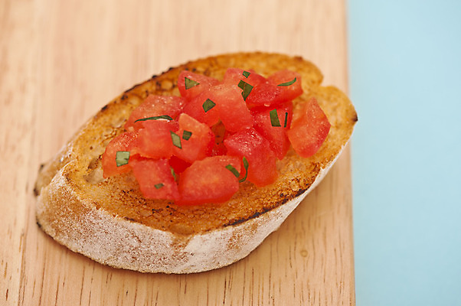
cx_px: 230
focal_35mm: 105
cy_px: 153
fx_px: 1343
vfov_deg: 13.0
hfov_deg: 19.5
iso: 100
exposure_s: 1/125
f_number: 8
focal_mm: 105
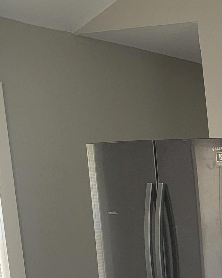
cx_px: 488
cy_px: 287
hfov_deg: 14.3
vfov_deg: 22.0
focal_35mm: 83
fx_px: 681
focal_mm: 6.7
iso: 250
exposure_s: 1/120
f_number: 1.8
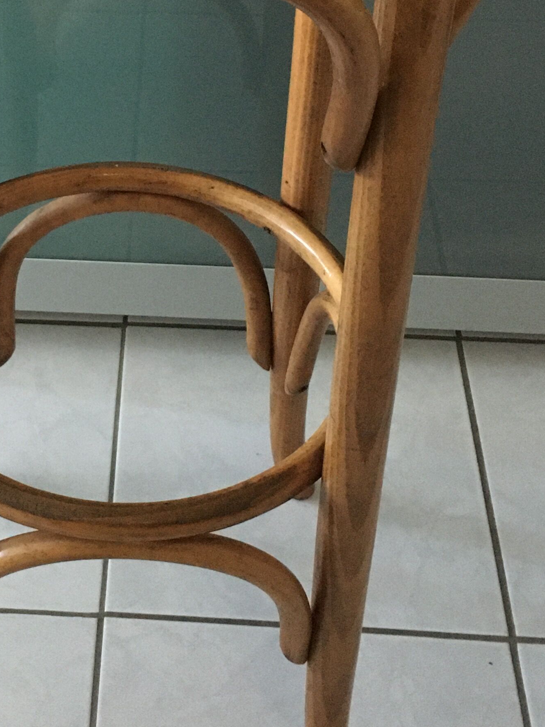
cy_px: 158
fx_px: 1385
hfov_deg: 22.0
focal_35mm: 66
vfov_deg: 28.8
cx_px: 112
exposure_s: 1/17
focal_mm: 4.15
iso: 320
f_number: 2.2
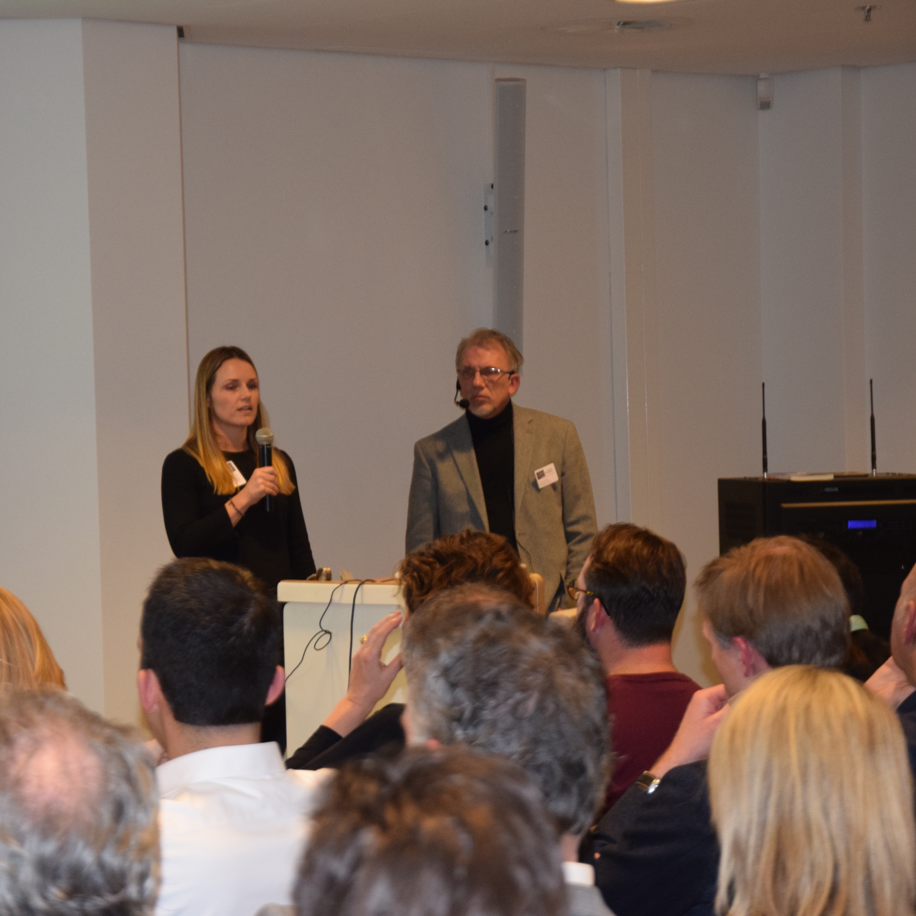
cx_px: 331
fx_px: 4012
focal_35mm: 134
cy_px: 458
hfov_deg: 13.0
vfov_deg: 13.0
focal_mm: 70
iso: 1400
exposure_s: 1/60
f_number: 5.3
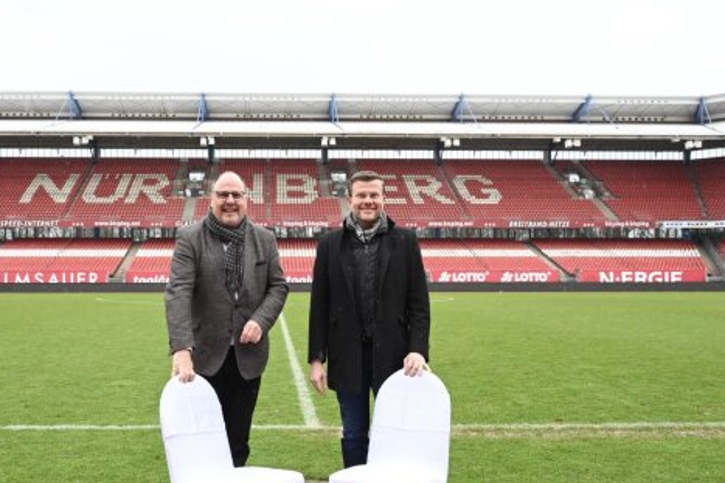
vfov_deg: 36.6
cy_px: 303
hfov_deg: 53.0
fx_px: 725
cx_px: 323
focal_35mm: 36
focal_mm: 28
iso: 2500
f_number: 6.3
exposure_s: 1/640
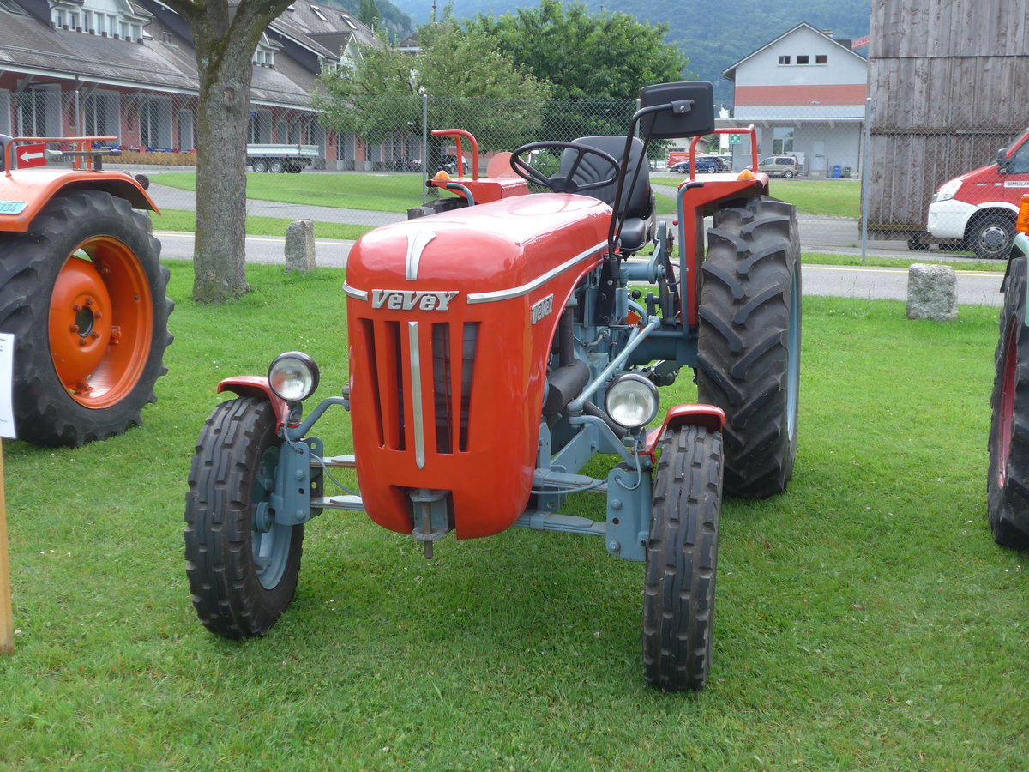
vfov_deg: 32.9
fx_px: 1308
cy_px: 386
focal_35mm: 44
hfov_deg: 42.9
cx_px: 514
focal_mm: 9
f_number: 2.8
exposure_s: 1/320
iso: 80
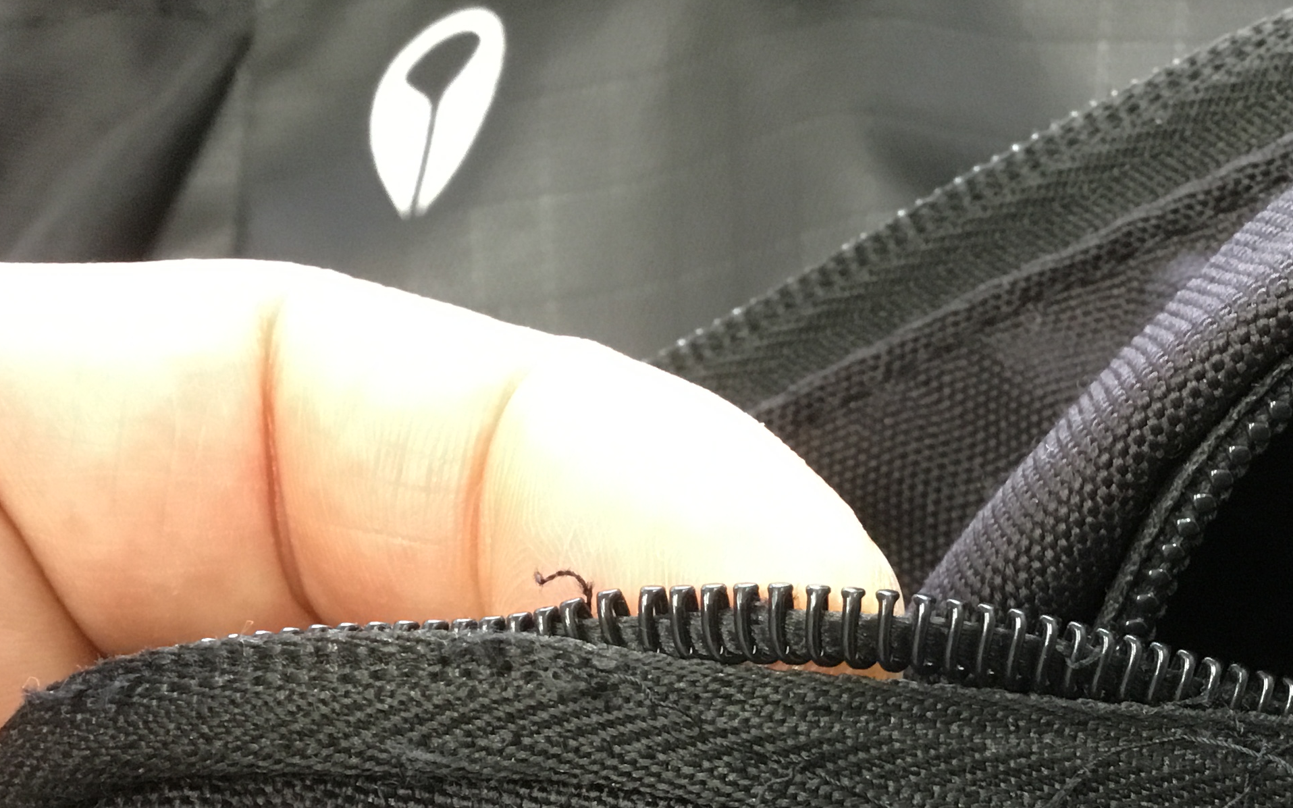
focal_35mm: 56
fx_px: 1973
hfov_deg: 35.4
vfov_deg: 22.5
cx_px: 986
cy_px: 759
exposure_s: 1/30
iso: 160
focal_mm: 3.3
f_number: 2.4
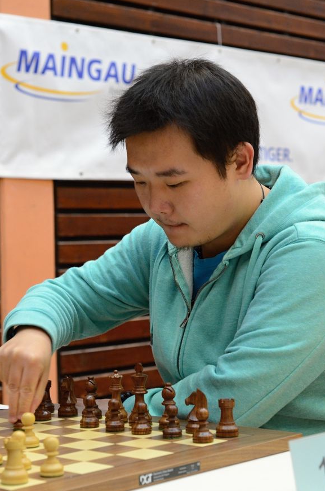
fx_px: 1060
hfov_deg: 17.4
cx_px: 168
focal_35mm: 78
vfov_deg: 26.0
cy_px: 253
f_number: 4.5
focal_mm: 50
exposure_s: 1/80
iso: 2500
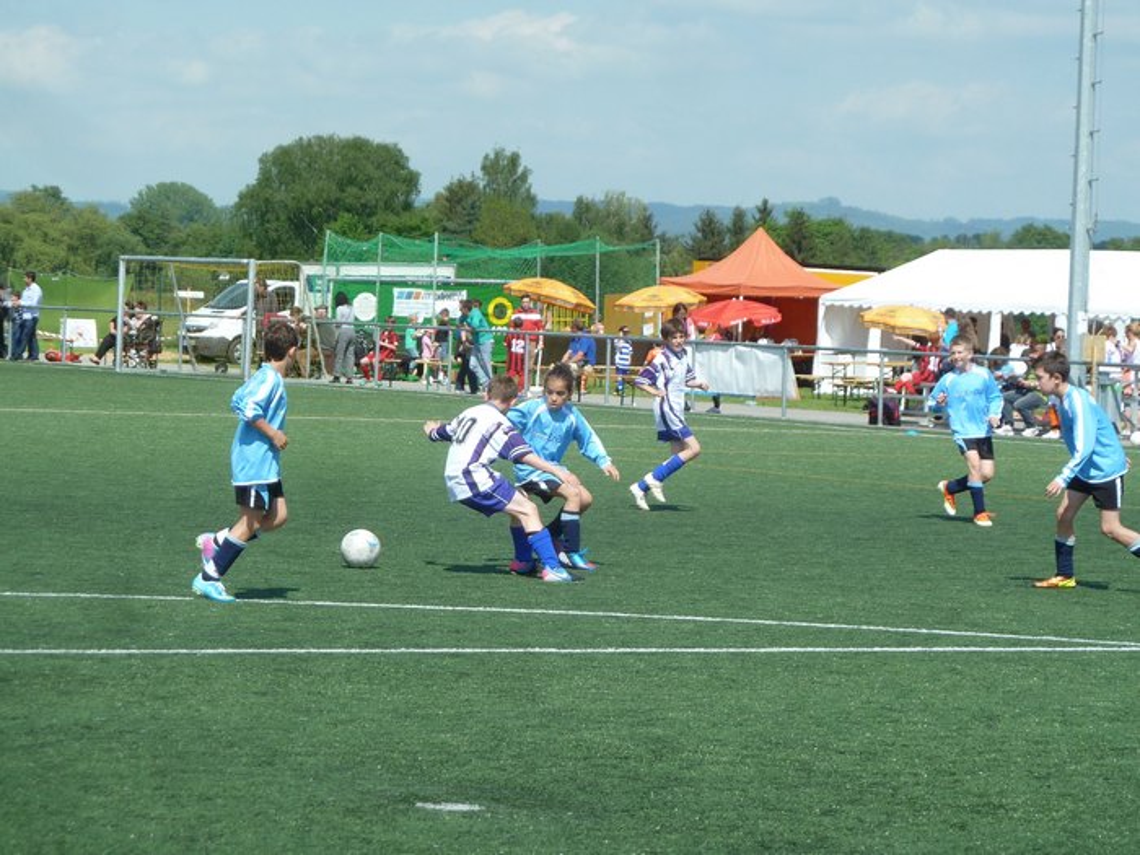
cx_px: 570
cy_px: 428
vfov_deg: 10.1
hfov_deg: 13.4
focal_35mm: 147
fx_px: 4841
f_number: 4.5
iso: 100
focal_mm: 24.1
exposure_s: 1/500
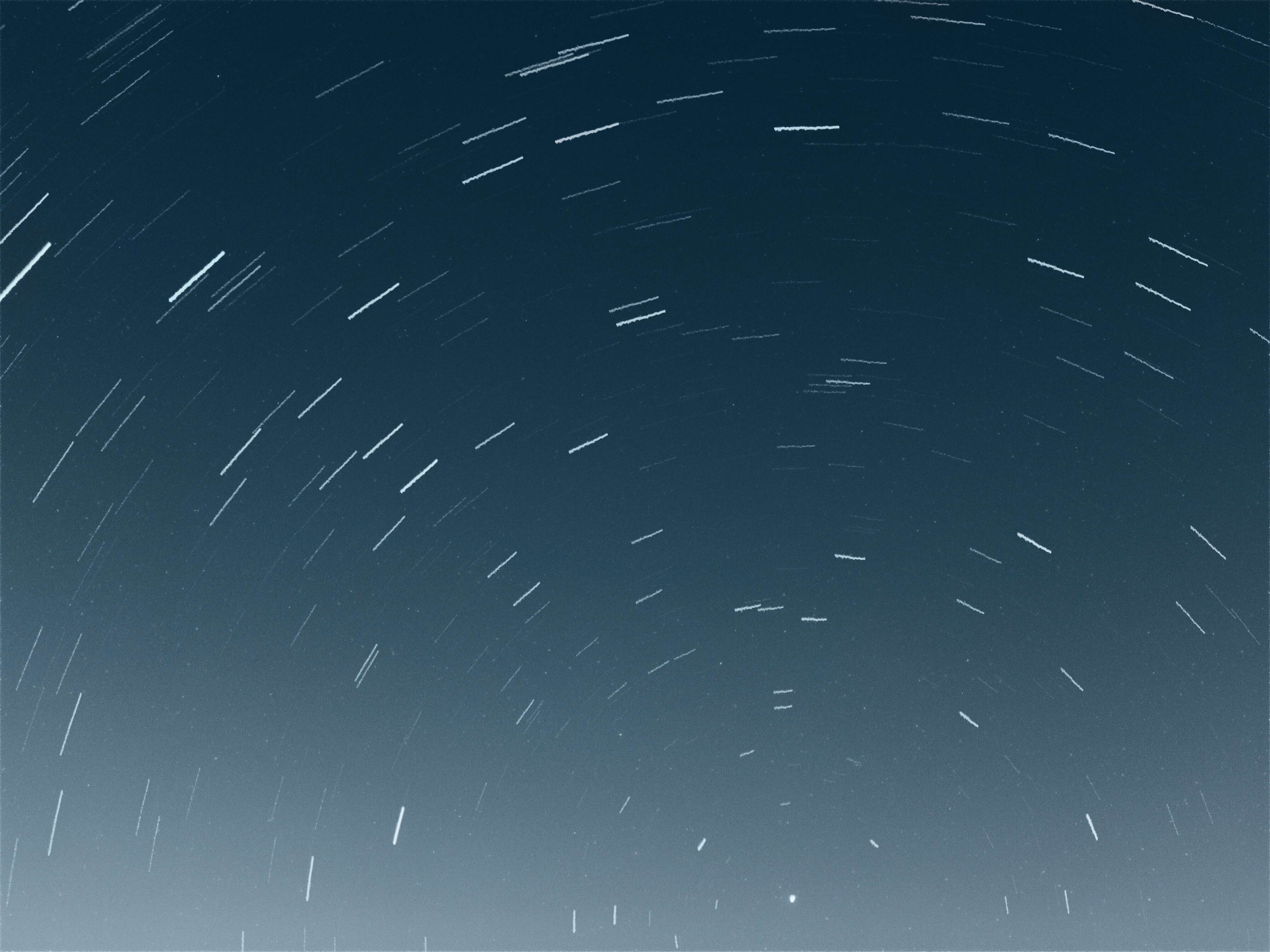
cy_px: 476
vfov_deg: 28.0
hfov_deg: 36.8
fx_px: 1908
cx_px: 635
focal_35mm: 52
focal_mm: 6
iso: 2208
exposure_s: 1127
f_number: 2
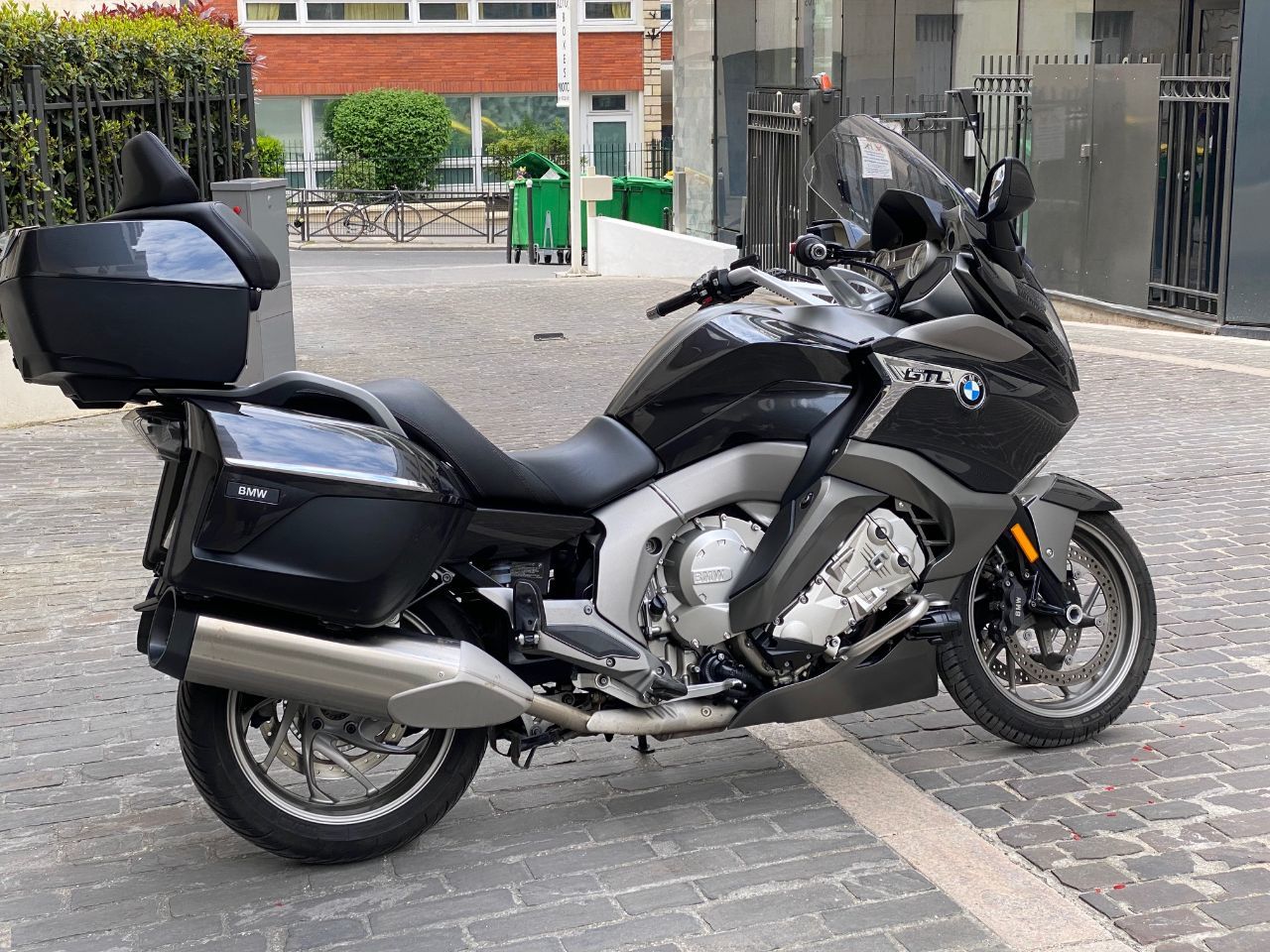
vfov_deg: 28.0
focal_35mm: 52
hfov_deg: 36.8
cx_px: 635
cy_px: 476
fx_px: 1908
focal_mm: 6
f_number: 2
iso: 20
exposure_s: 1/201
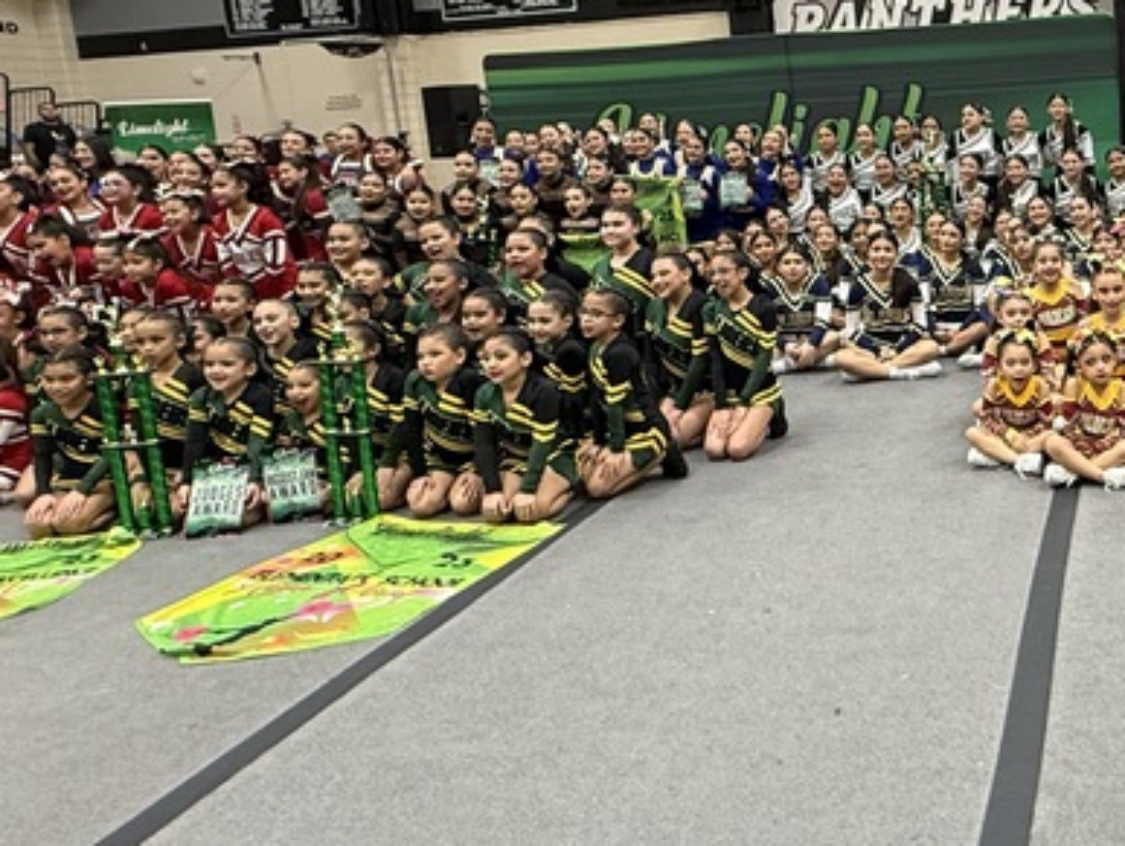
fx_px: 1204
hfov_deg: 45.0
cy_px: 299
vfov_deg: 38.4
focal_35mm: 37
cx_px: 1035
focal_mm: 2.22
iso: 320
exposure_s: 1/99
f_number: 2.2
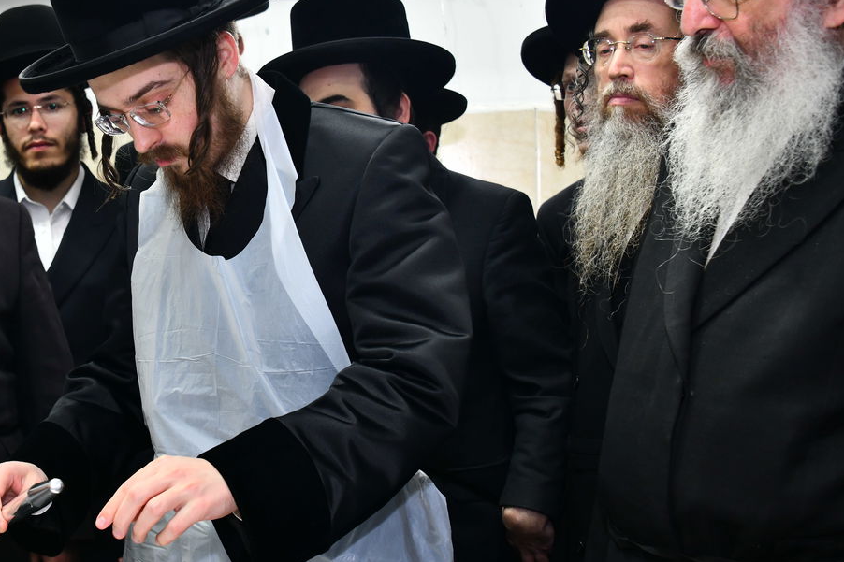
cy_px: 275
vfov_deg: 23.0
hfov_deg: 33.2
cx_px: 201
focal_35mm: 59
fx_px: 1383
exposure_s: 1/125
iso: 640
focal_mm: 38
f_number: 5.6
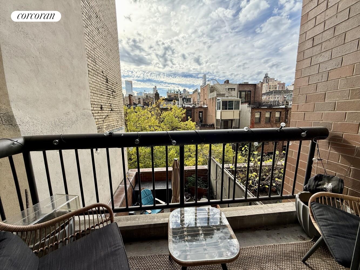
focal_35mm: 14
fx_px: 146
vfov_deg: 85.7
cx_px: 180
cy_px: 135
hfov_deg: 102.1
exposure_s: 1/664
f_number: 2.2
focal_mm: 2.22
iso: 64
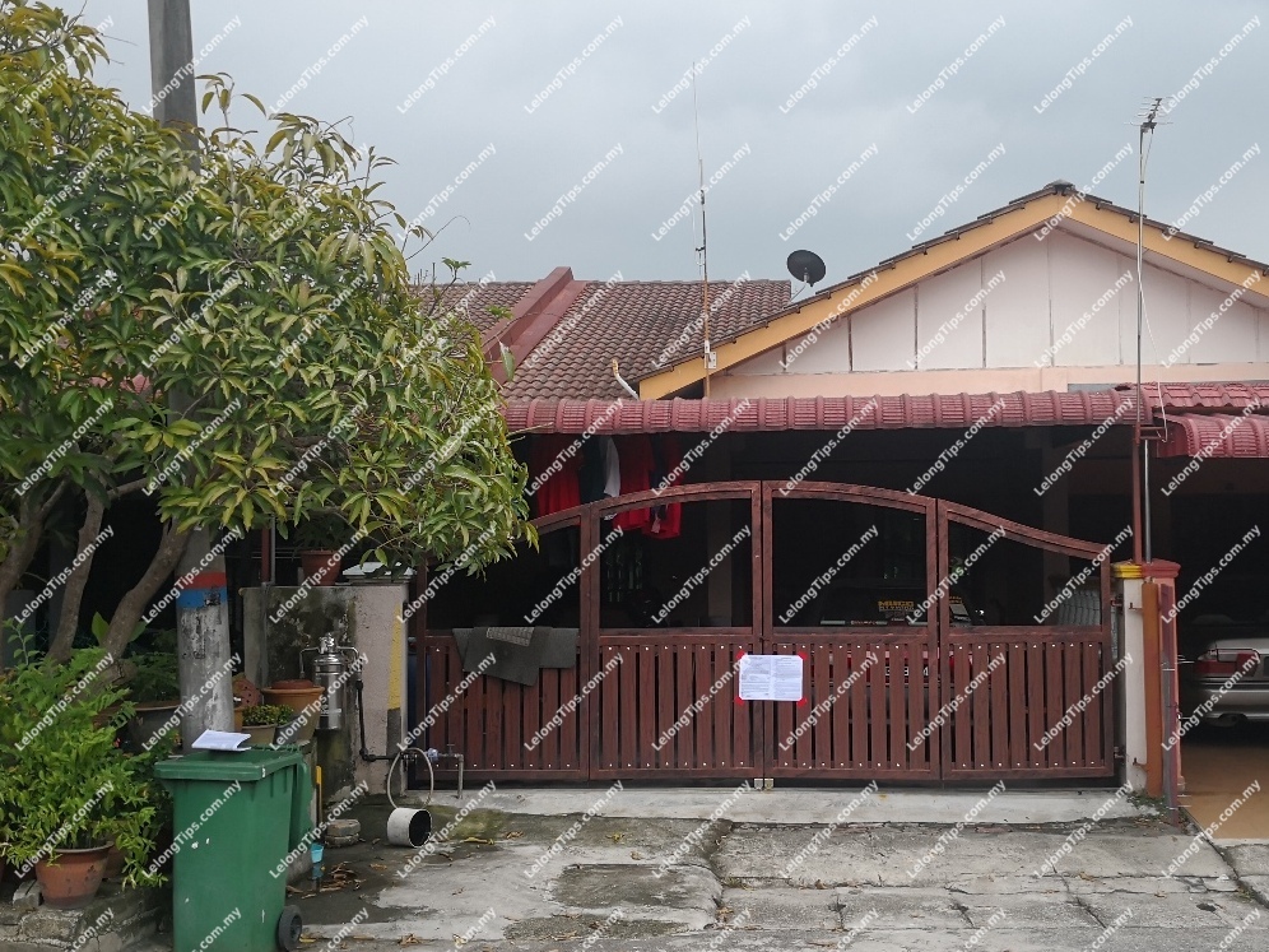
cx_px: 634
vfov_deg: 51.4
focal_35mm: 27
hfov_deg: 65.3
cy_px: 476
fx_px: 990
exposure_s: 1/765
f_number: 1.6
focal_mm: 3.95
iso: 50
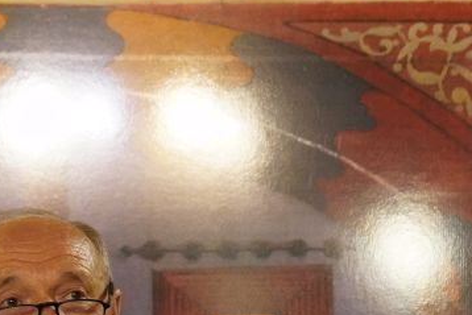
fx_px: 2767
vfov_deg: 6.5
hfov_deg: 9.7
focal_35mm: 211
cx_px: 40
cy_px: 320
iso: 8000
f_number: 2.8
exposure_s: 1/160
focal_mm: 63
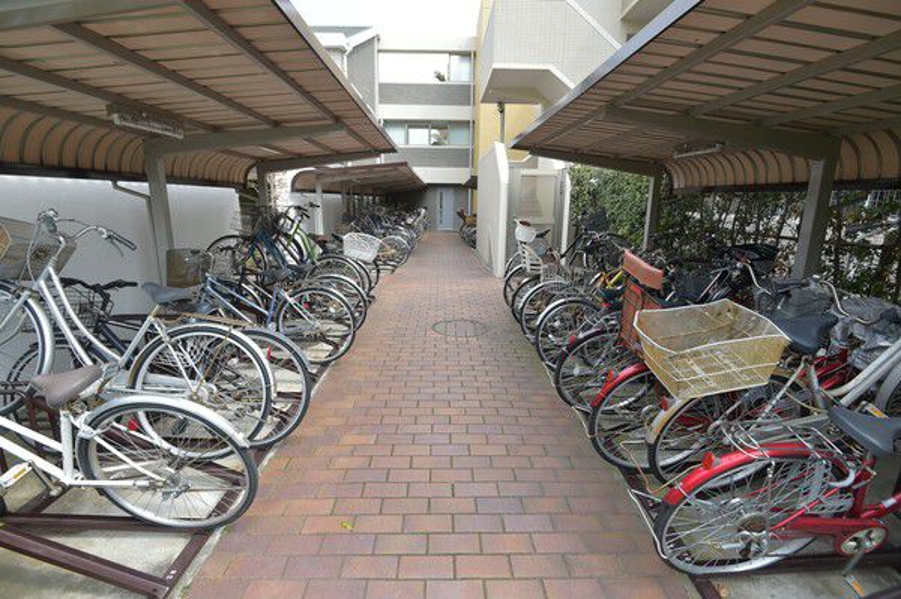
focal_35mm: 16
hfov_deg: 96.8
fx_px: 400
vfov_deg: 73.6
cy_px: 300
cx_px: 450
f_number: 5.6
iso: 400
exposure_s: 1/500
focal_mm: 16
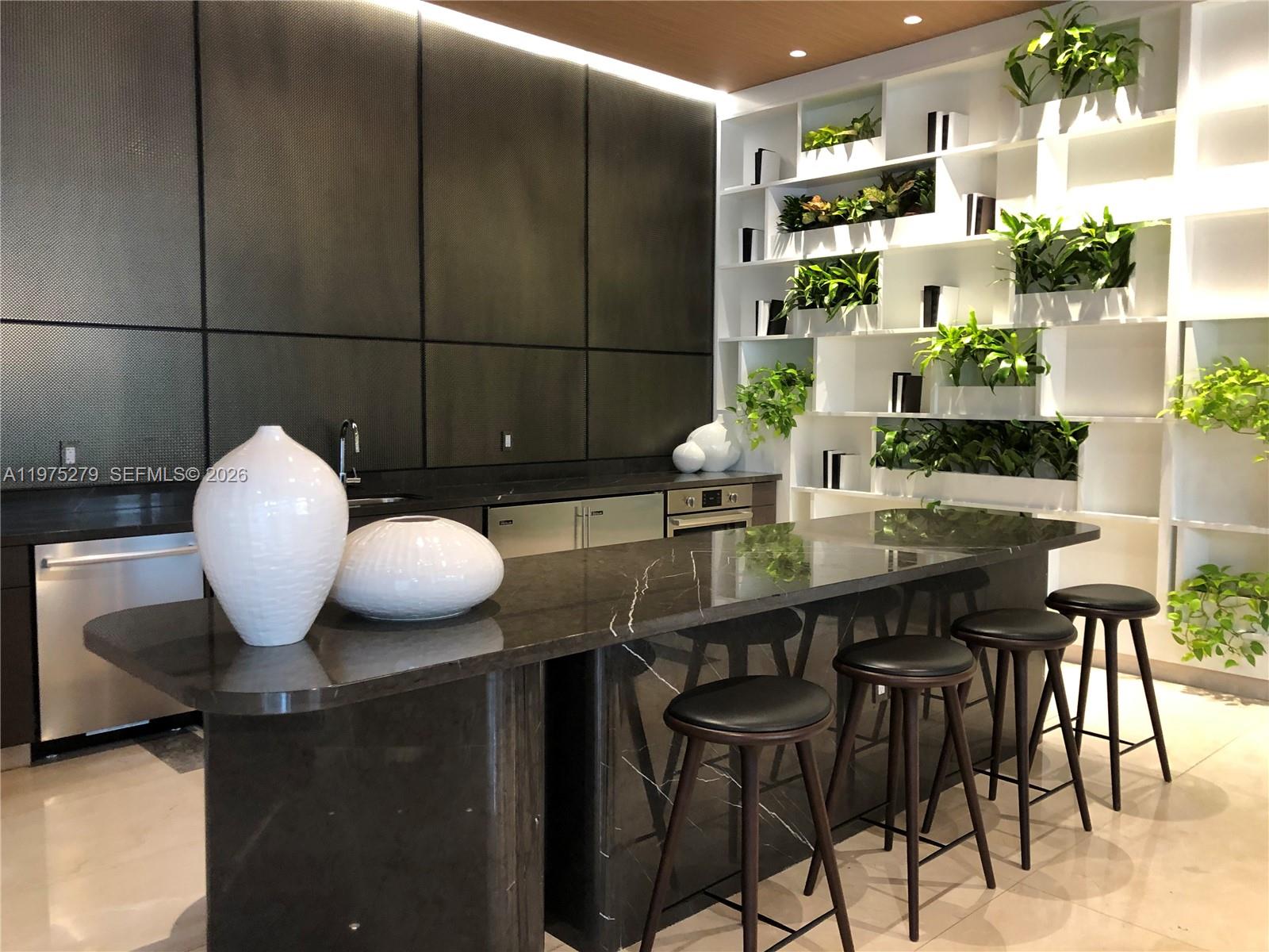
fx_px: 1026
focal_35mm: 28
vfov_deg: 49.7
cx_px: 634
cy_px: 476
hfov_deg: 63.4
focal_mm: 4
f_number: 1.8
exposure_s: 1/15
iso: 80
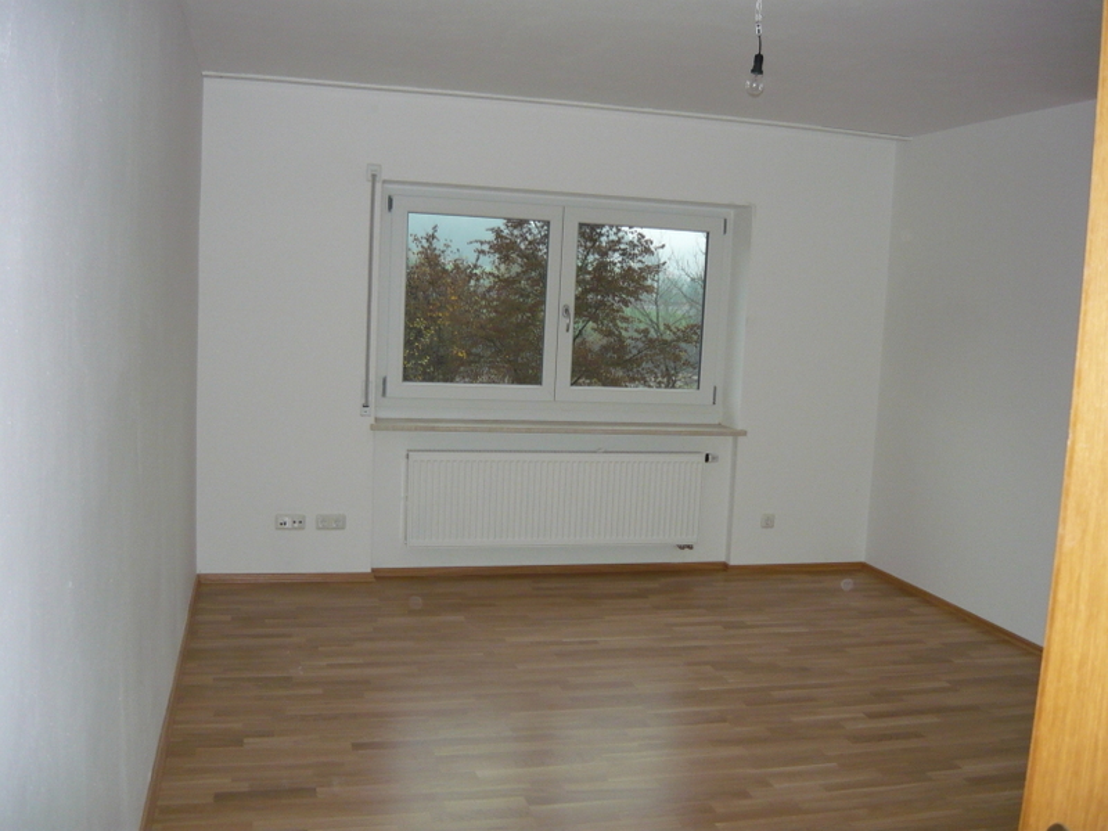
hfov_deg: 55.4
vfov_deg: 42.9
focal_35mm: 33
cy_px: 416
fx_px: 1056
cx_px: 554
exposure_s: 1/30
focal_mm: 5.5
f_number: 2.8
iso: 250
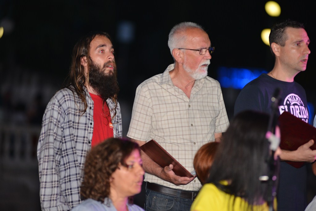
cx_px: 158
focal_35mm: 200
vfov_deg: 6.9
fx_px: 1756
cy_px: 106
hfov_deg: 10.3
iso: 800
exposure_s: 1/125
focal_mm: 200
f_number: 3.2
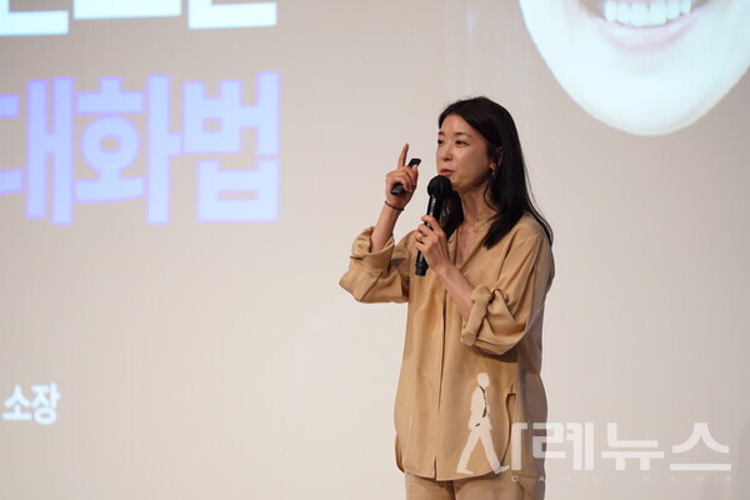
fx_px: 4166
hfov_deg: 10.3
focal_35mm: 200
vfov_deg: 6.9
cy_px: 250
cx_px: 375
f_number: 2.8
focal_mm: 200
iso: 4000
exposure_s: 1/250
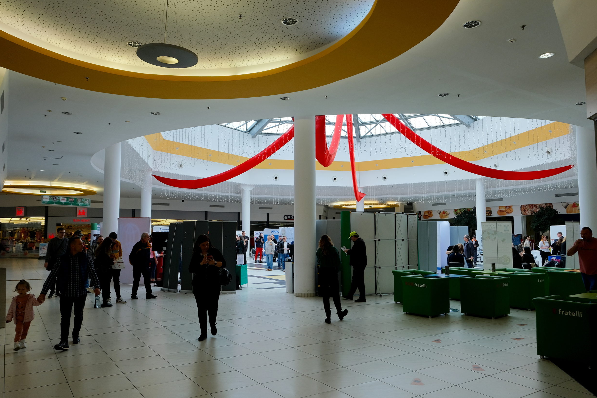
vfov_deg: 47.9
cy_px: 201
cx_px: 293
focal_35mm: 27
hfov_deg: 67.4
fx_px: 448
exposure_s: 1/110
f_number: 5
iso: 400
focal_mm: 17.4
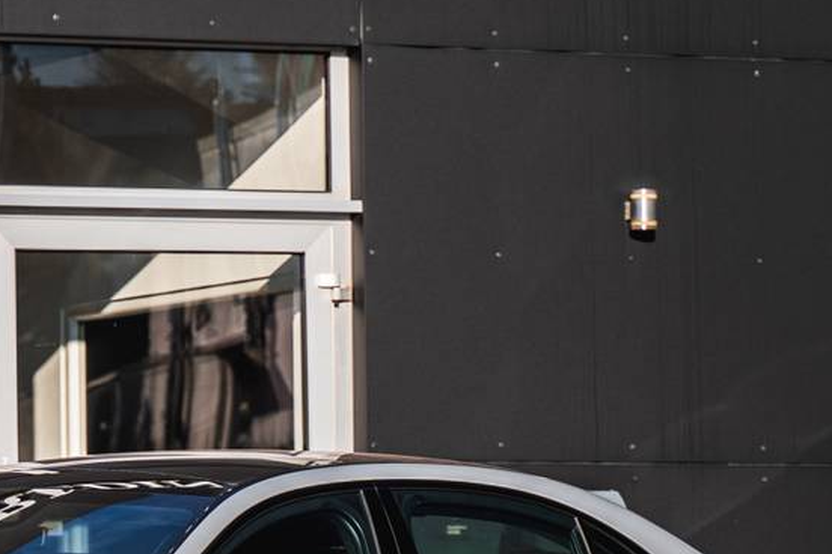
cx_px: -176
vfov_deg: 6.3
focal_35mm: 219
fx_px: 5061
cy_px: 279
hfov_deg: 9.3
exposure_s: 1/320
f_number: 4
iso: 125
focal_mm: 63
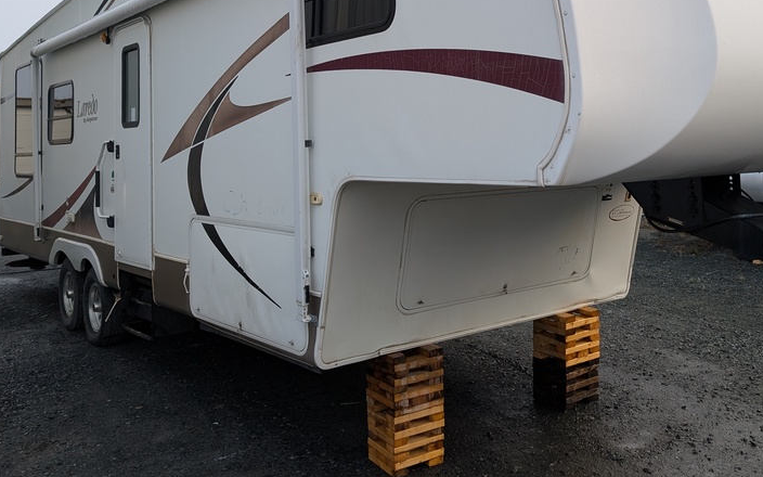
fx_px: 769
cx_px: 481
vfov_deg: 33.5
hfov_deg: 52.1
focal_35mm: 37
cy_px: 96
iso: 21
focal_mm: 6.9
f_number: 1.68
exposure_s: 1/186
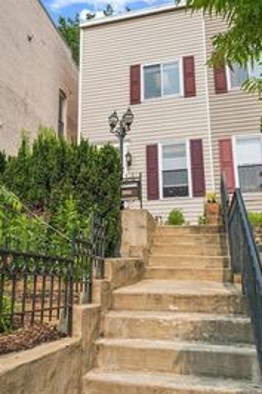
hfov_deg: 40.8
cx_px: 98
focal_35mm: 32
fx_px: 350
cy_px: 184
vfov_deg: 58.7
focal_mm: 11.6
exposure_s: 1/250
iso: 125
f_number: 6.4
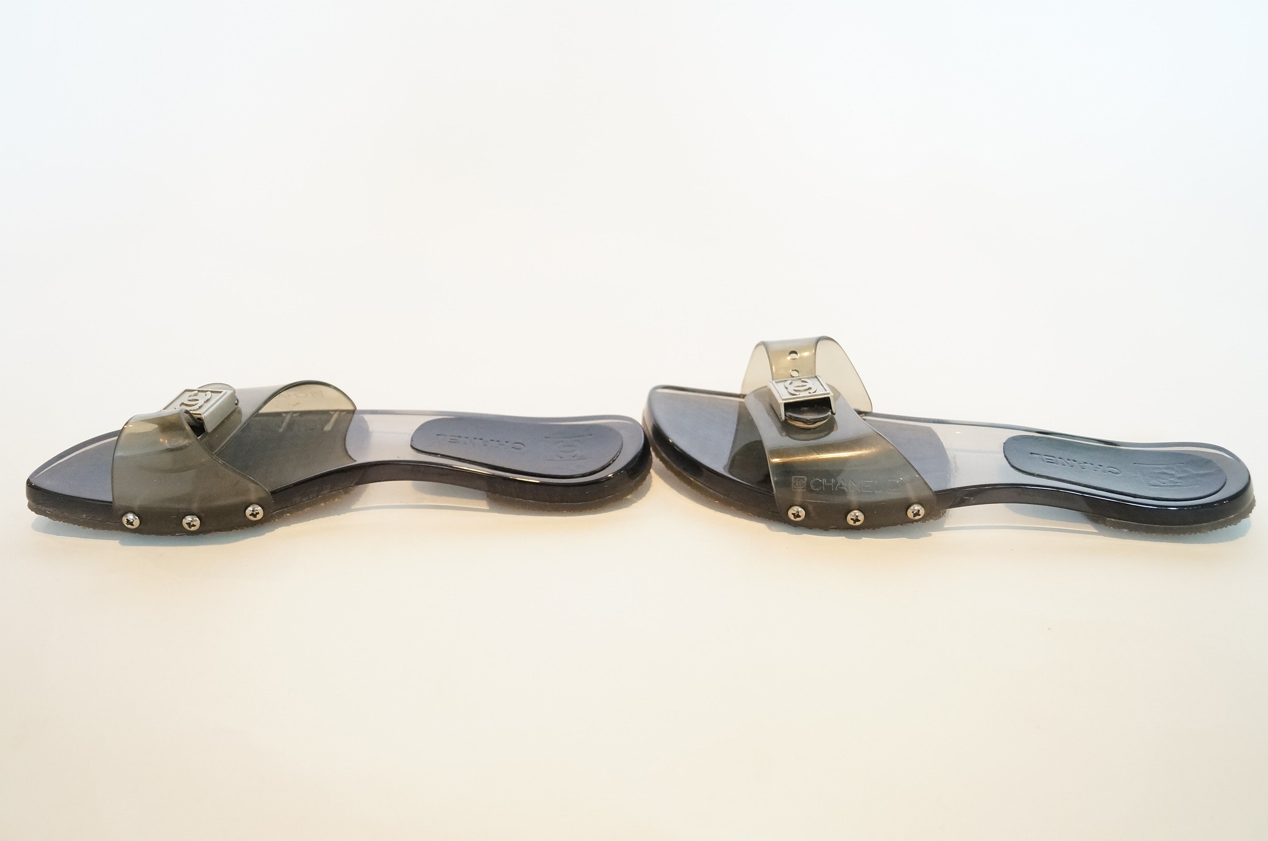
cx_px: 634
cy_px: 420
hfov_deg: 57.3
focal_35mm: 33
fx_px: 1160
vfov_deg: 39.8
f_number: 4
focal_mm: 22
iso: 1250
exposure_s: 1/60
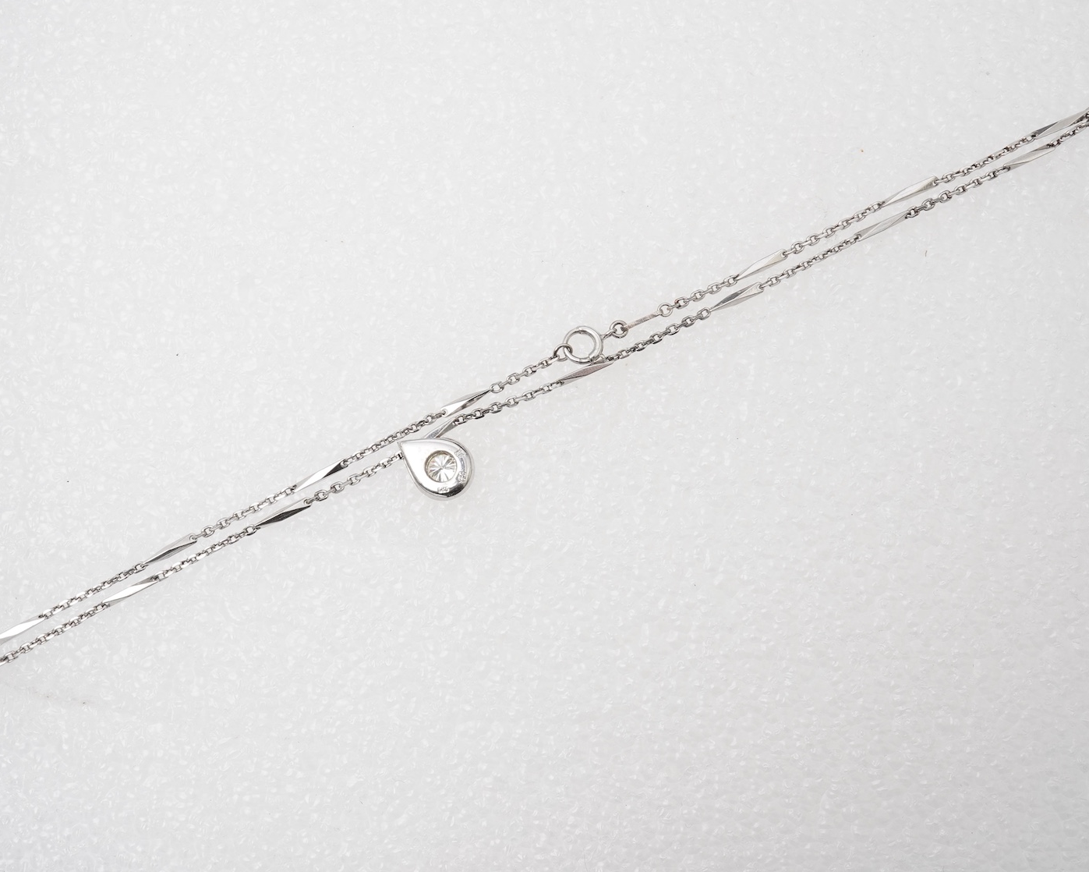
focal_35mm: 51
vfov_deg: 29.7
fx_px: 1644
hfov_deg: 36.6
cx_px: 474
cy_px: 437
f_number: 18
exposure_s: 1/125
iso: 400
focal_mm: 30
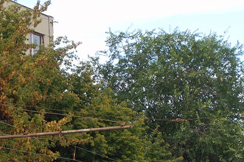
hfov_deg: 13.6
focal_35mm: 142
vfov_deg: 9.6
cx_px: -115
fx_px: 962
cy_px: 141
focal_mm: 17.18
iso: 125
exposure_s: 1/125
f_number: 5.6
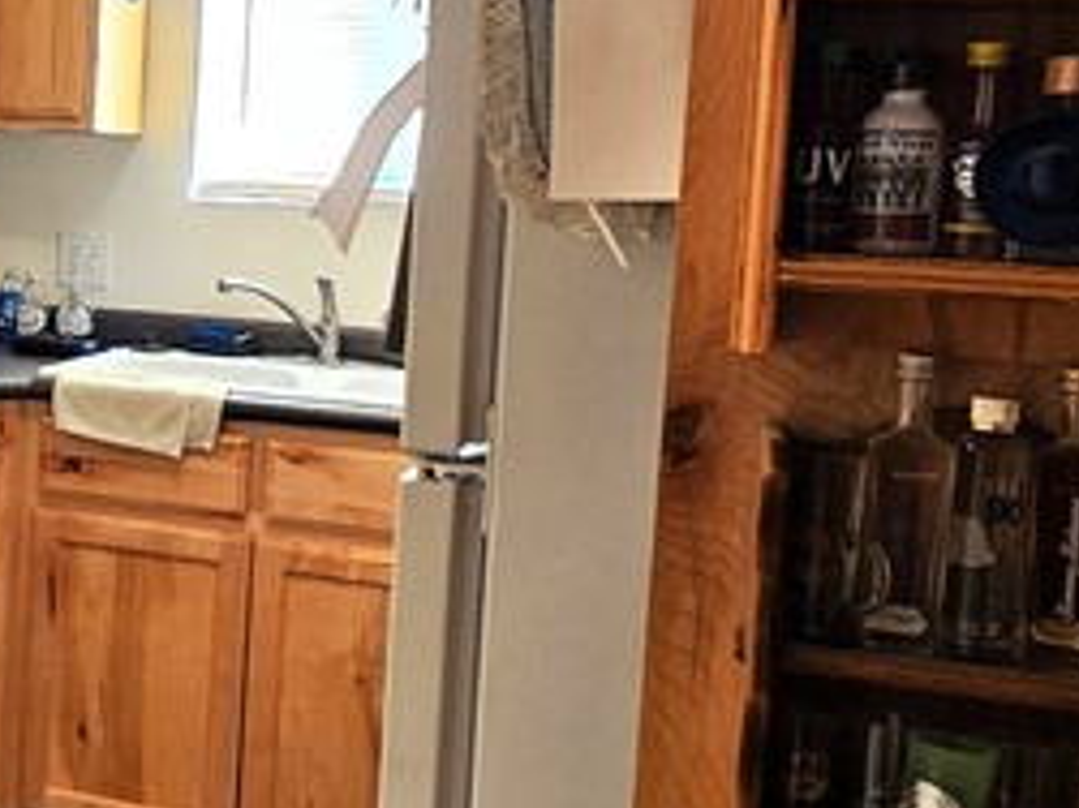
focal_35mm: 53
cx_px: -133
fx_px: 1651
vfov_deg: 27.3
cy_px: 266
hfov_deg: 31.7
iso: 200
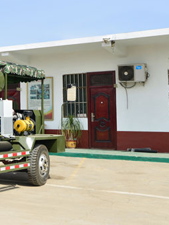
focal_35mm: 73
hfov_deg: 18.4
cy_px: 93
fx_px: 475
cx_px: -65
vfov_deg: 26.6
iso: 250
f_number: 7.1
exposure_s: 1/200
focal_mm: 32
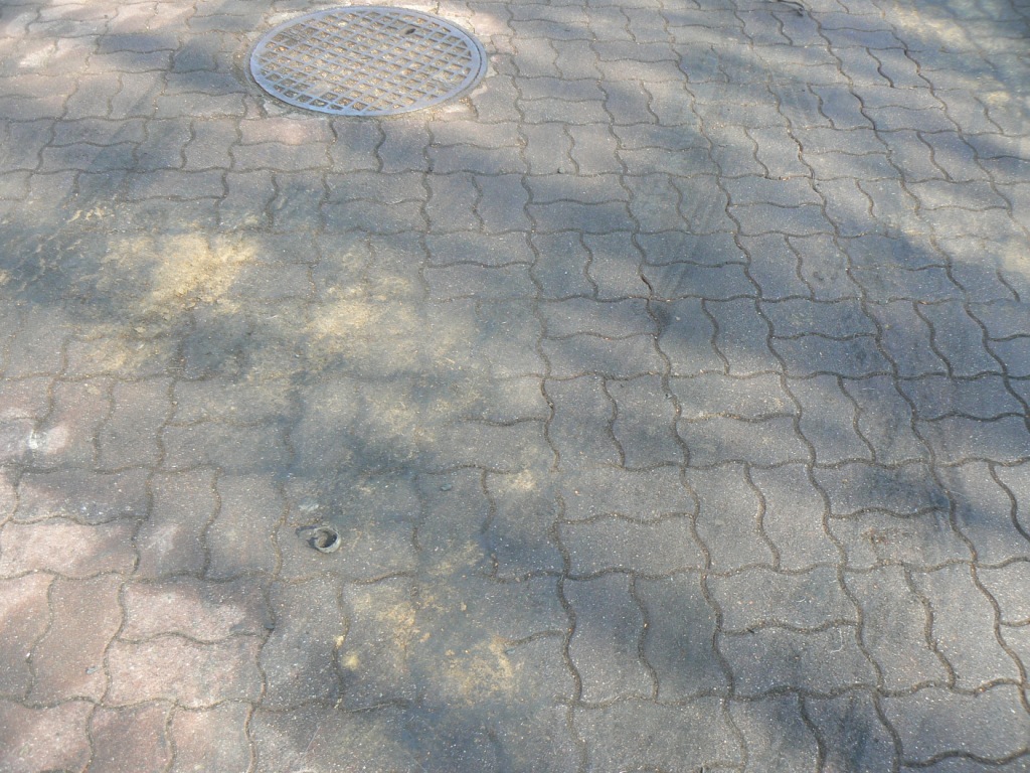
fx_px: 1071
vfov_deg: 39.7
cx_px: 515
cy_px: 386
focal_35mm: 36
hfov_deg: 51.4
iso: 80
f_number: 4
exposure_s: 1/125
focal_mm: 6
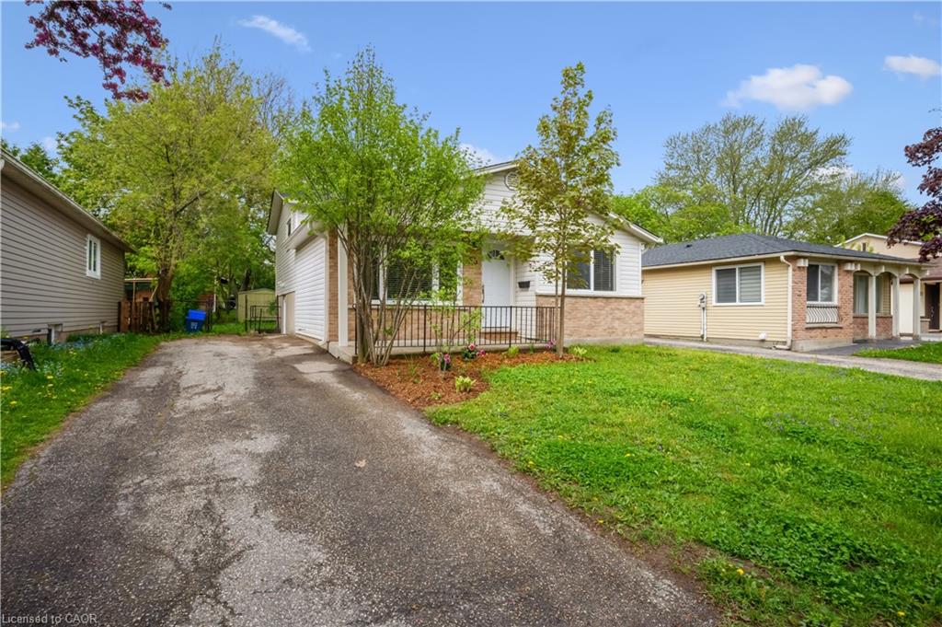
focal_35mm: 18
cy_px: 314
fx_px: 484
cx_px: 471
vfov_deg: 65.9
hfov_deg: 88.5
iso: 250
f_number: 18
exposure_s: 1/80
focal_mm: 18.5
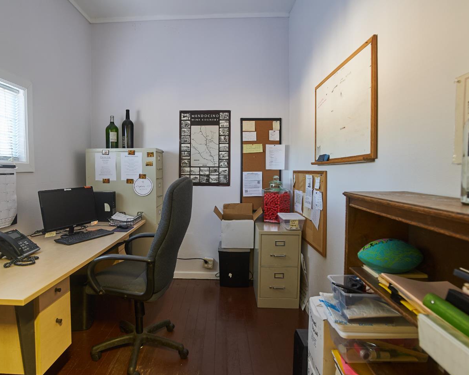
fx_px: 278
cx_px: 210
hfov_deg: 80.1
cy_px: 184
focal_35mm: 20
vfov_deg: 68.1
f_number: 4
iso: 400
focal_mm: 17
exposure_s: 1/4
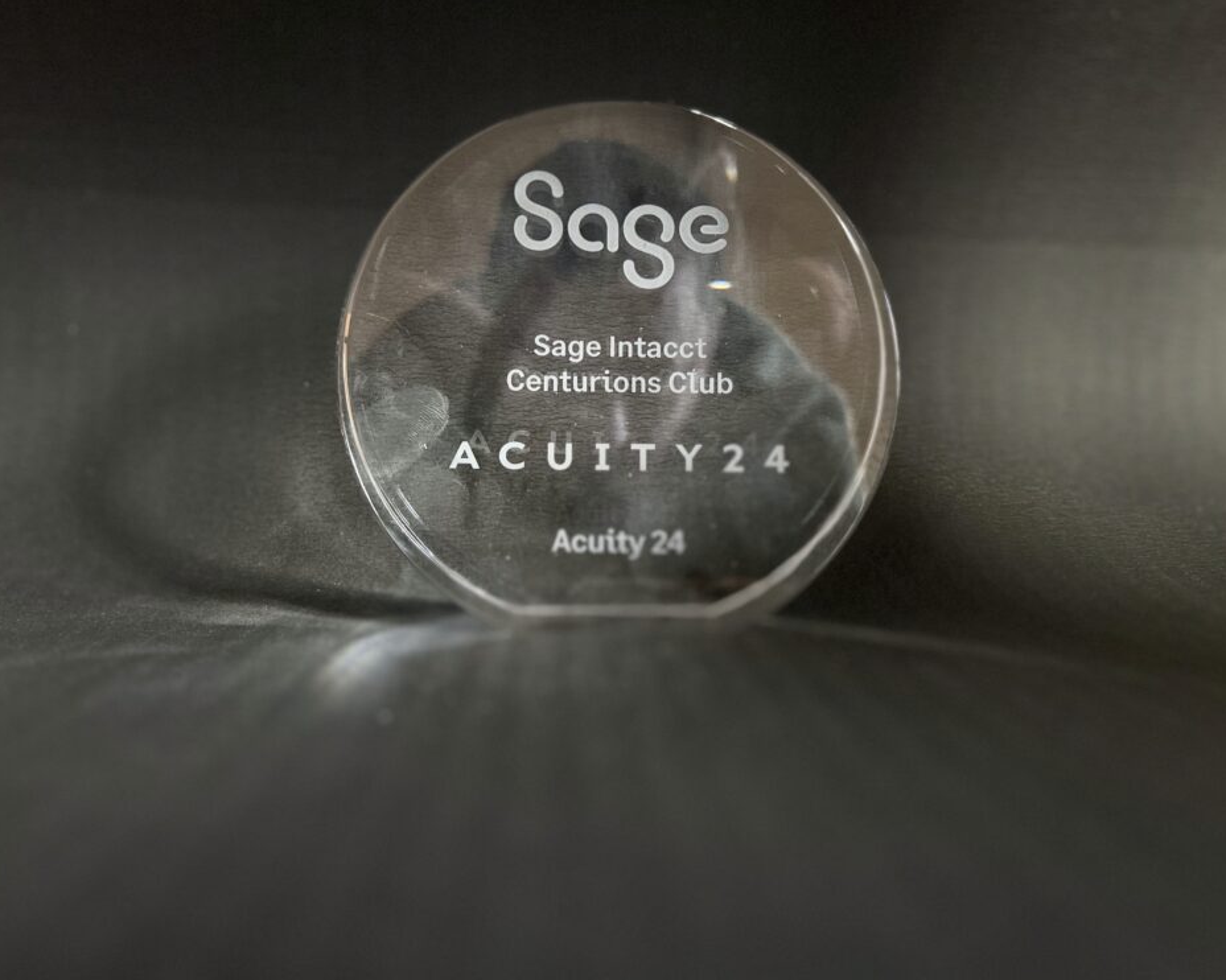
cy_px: 483
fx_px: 1016
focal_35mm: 28
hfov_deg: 62.2
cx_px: 598
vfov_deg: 51.5
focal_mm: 5.7
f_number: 1.5
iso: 1000
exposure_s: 1/30
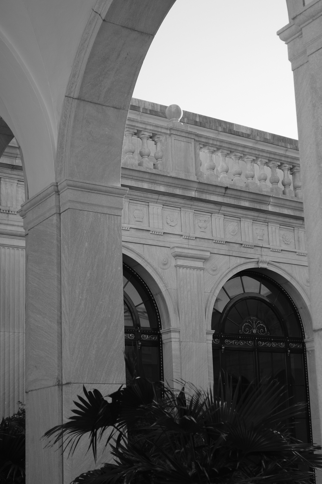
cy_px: 282
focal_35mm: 56
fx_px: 751
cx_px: 189
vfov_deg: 35.6
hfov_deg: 24.2
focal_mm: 27
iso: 160
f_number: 3.2
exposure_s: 1/480
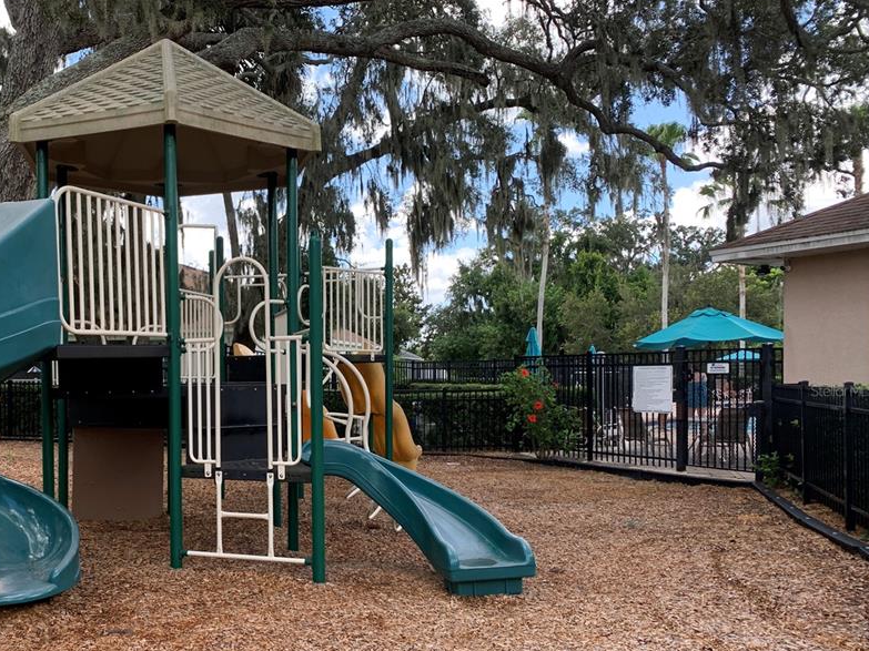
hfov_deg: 53.2
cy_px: 390
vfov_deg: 41.6
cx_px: 310
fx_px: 853
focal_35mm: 34
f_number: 1.8
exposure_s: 1/340
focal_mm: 4.25
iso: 25
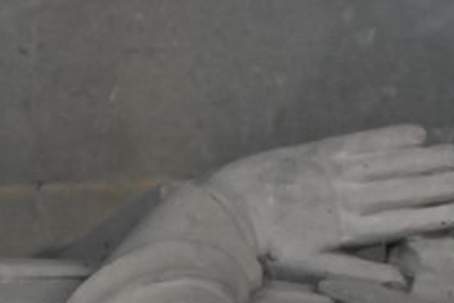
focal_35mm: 474
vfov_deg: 2.9
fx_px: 5981
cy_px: 360
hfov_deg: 4.3
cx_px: 449
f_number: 6.3
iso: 10000
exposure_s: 1/125
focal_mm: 125
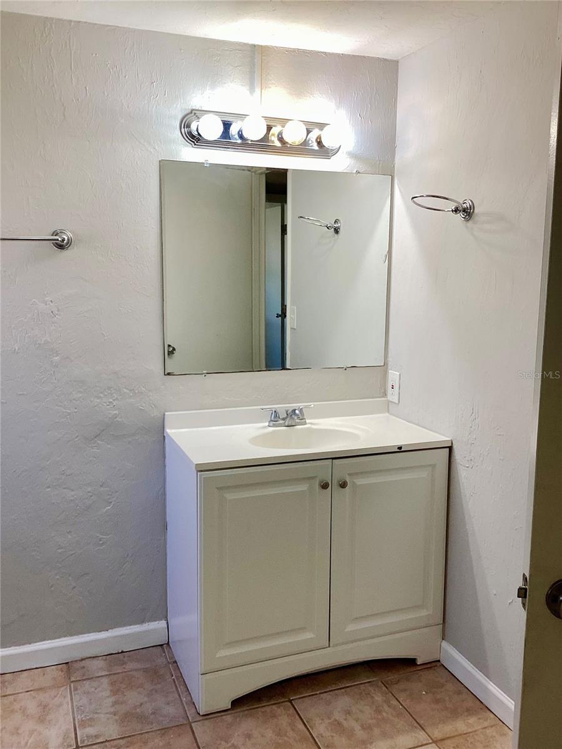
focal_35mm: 31
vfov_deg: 58.4
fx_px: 671
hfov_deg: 45.4
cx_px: 281
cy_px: 374
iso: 50
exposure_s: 1/60
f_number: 2.4
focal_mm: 3.3
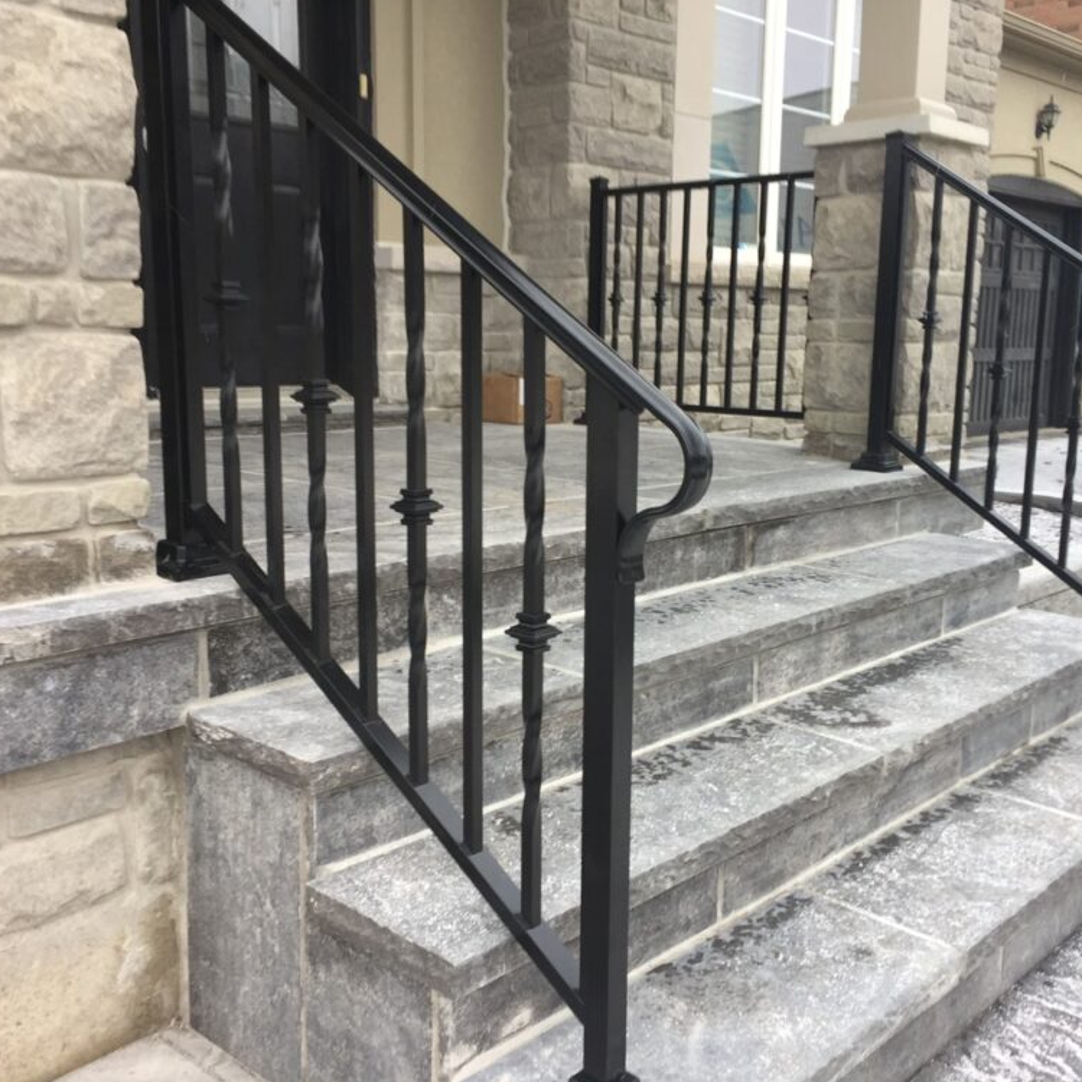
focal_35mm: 35
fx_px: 1238
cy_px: 542
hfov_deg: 47.2
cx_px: 586
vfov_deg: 47.2
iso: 40
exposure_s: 1/60
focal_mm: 4.15
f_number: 2.2
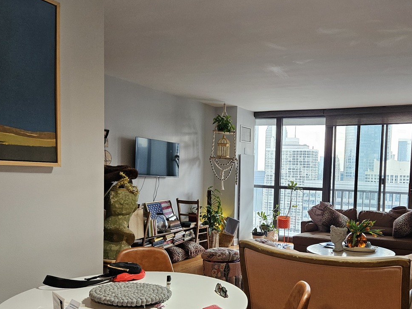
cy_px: 200
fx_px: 405
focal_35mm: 34
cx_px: 279
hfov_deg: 52.8
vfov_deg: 41.4
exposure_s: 1/120
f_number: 1.8
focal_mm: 5.4
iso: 200
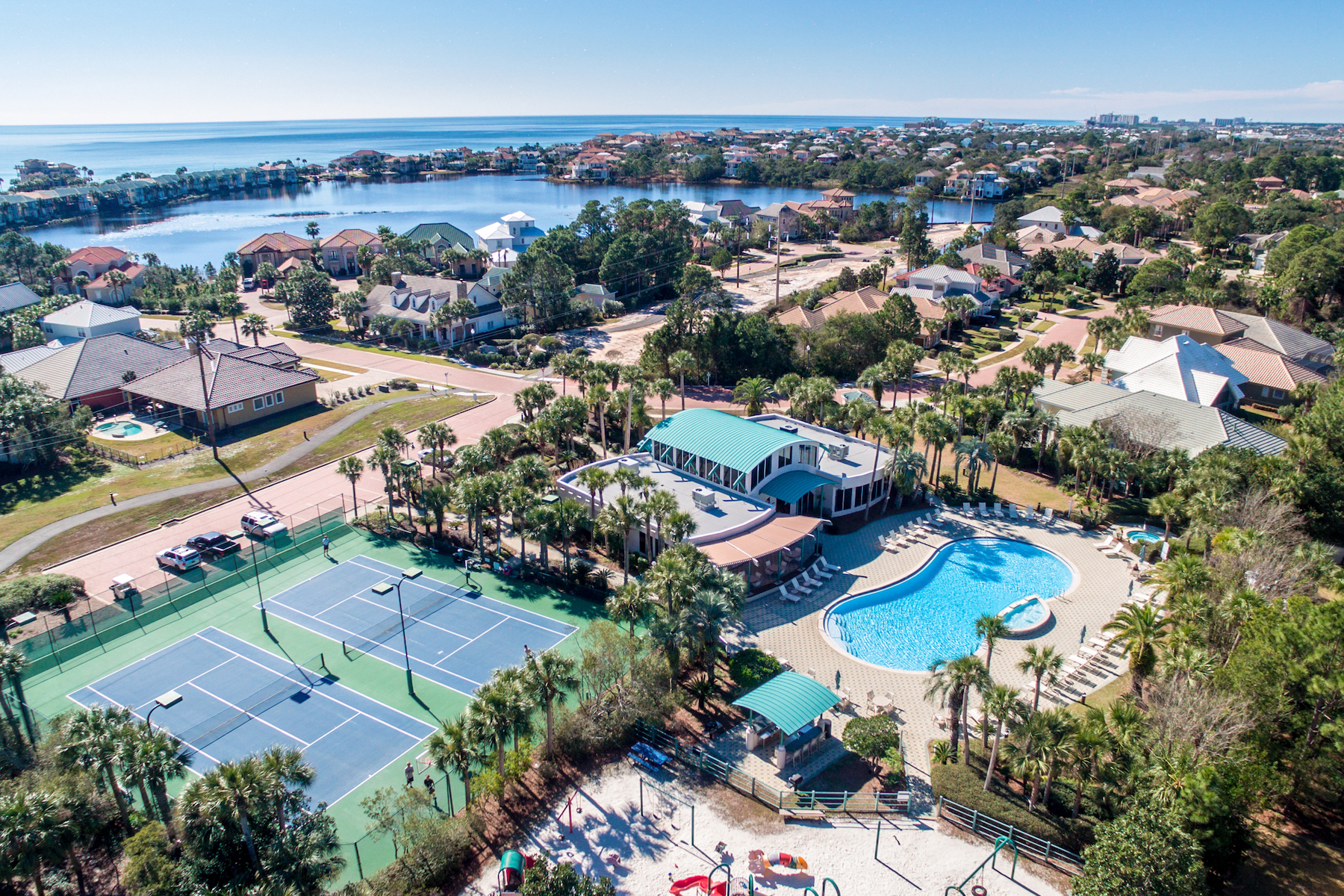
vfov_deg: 61.9
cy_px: 448
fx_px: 747
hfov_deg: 84.0
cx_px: 672
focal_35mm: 20
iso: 100
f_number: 2.8
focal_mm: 3.61
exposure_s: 1/290
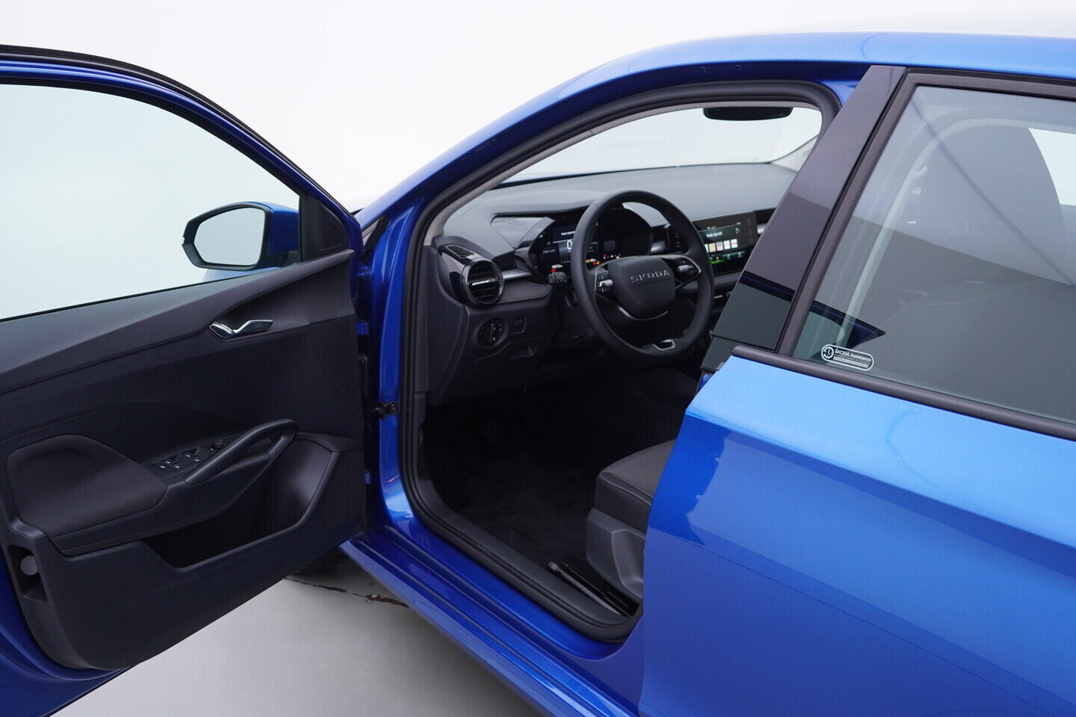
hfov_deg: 53.1
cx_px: 538
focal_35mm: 36
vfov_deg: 36.9
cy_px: 358
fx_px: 1076
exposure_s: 1/50
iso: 125
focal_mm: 24
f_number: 3.2
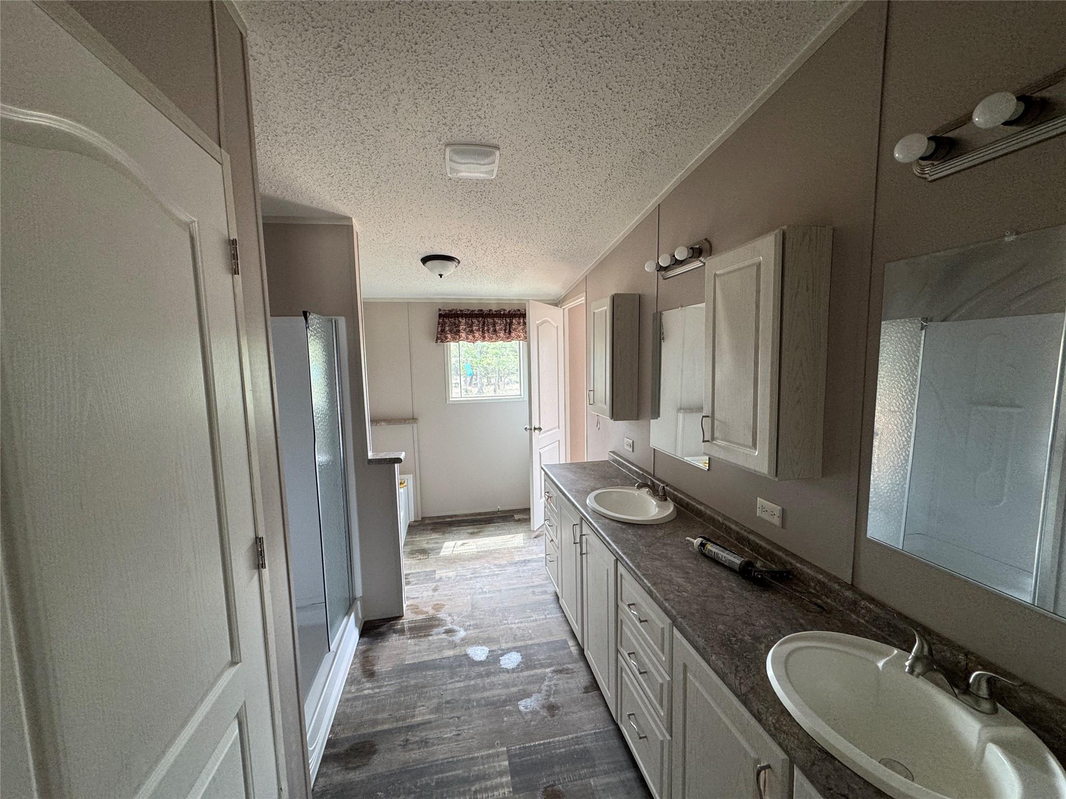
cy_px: 400
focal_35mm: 14
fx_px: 431
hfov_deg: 102.1
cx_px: 533
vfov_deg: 85.7
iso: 200
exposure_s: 1/99
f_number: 2.2
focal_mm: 2.22
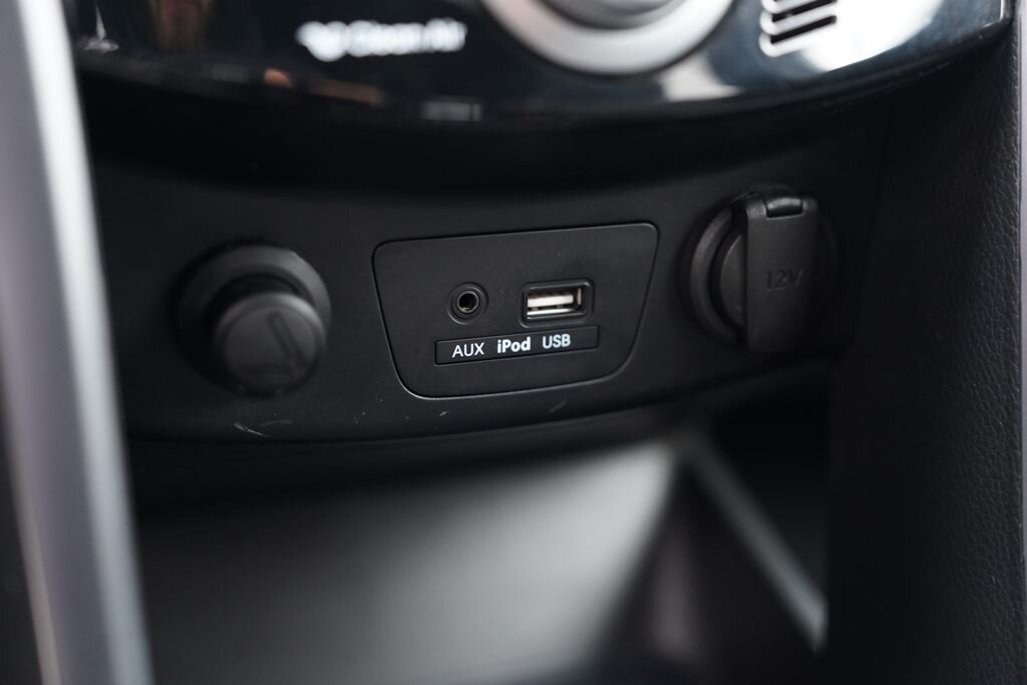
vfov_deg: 27.0
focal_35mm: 50
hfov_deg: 39.6
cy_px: 342
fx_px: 1426
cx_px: 514
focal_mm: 50
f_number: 2.8
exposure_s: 1/50
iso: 2000
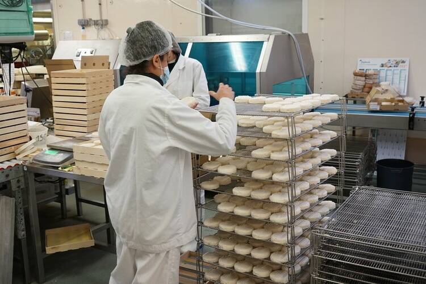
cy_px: 142
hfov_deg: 57.2
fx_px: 390
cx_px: 213
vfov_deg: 40.0
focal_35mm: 33
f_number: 4.5
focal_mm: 33
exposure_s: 1/200
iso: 1600
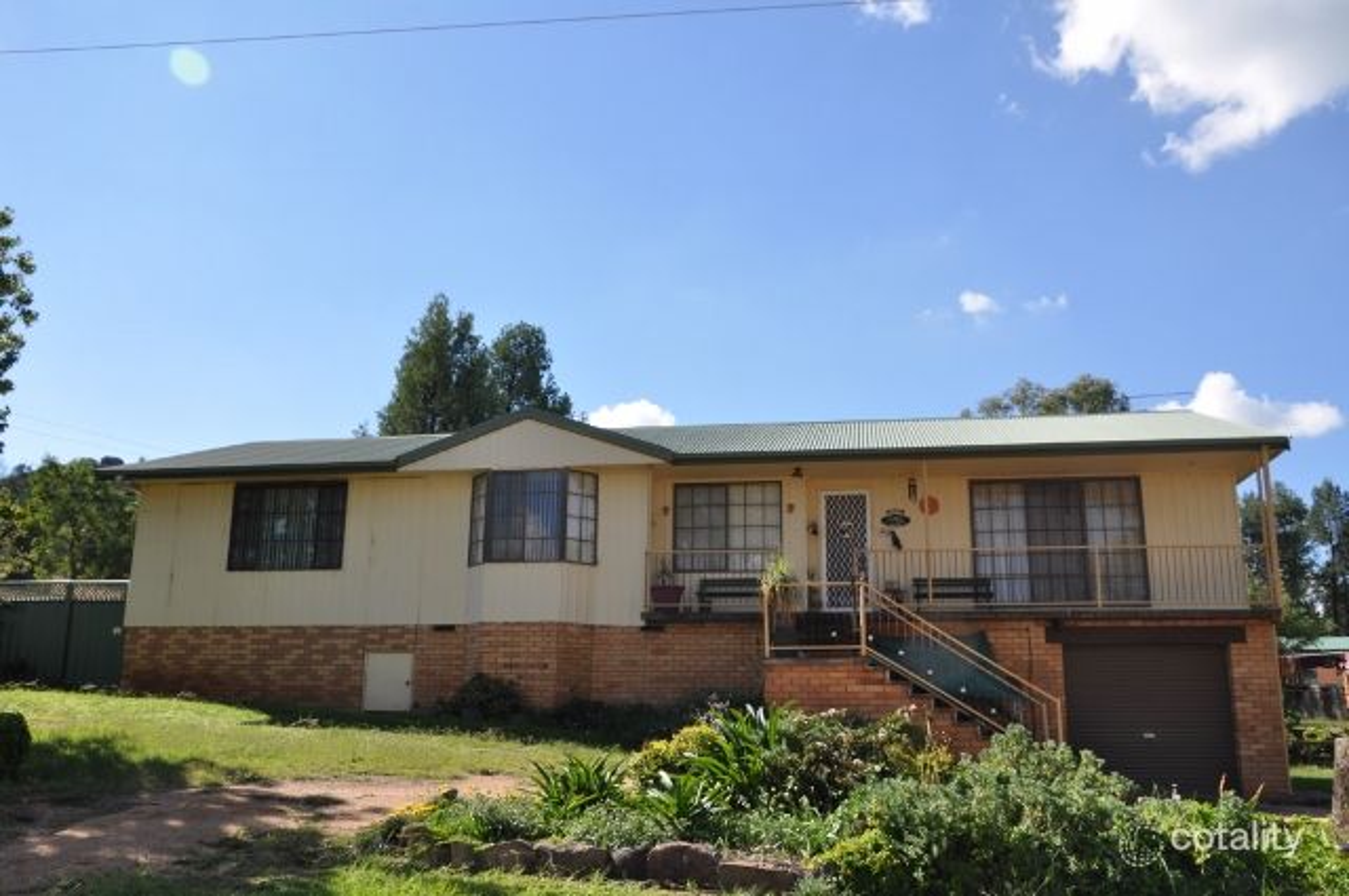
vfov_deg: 41.6
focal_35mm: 32
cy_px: 448
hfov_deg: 59.6
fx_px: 1179
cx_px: 674
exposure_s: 1/200
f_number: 10
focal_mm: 21
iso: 200
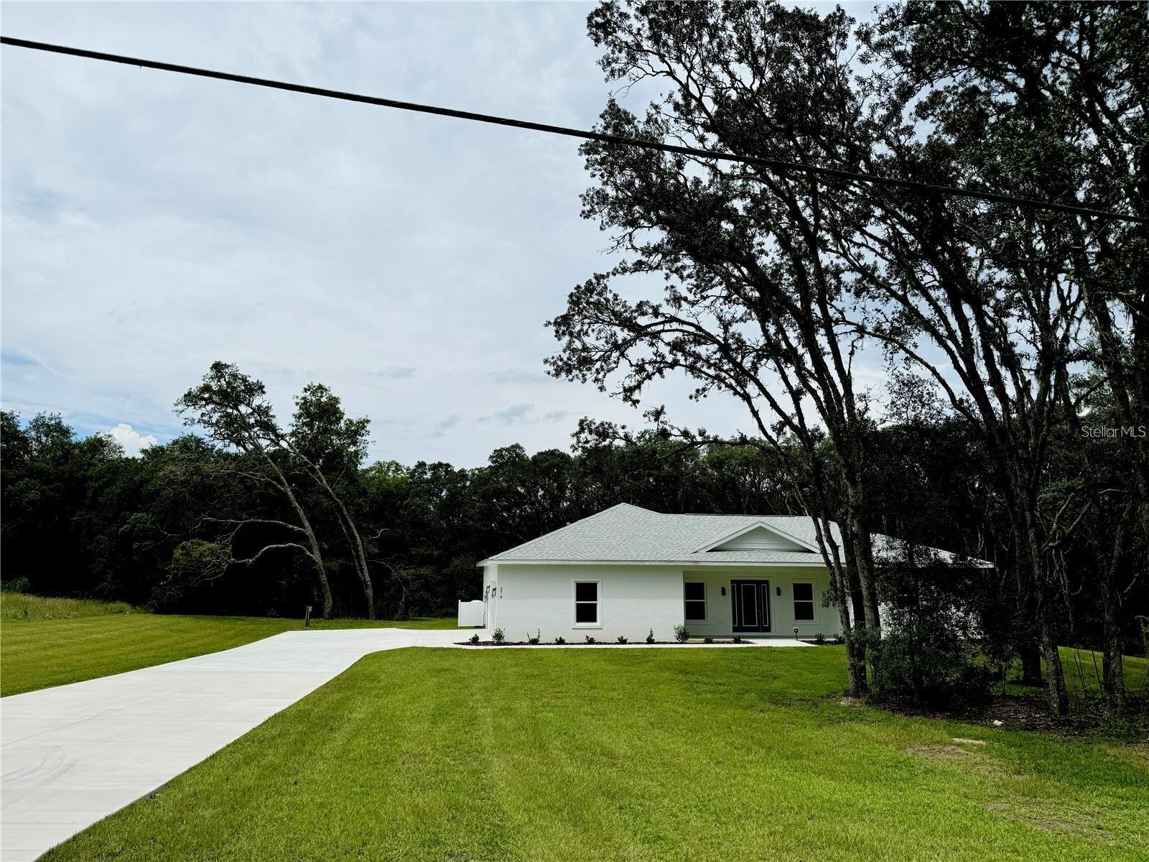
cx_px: 574
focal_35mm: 24
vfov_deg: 56.8
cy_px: 431
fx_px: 797
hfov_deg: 71.6
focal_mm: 6.76
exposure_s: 1/9009
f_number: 1.78
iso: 80
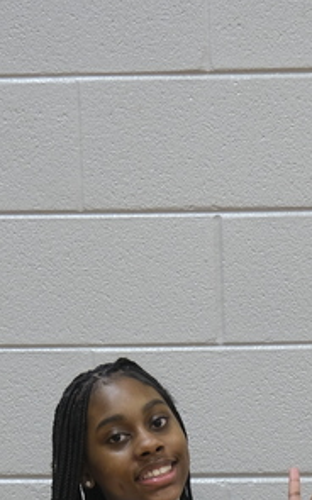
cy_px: 793
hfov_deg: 9.9
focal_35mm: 131
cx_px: 369
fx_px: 1785
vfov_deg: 14.6
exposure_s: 1/38
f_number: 4
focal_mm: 24.7
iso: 1250
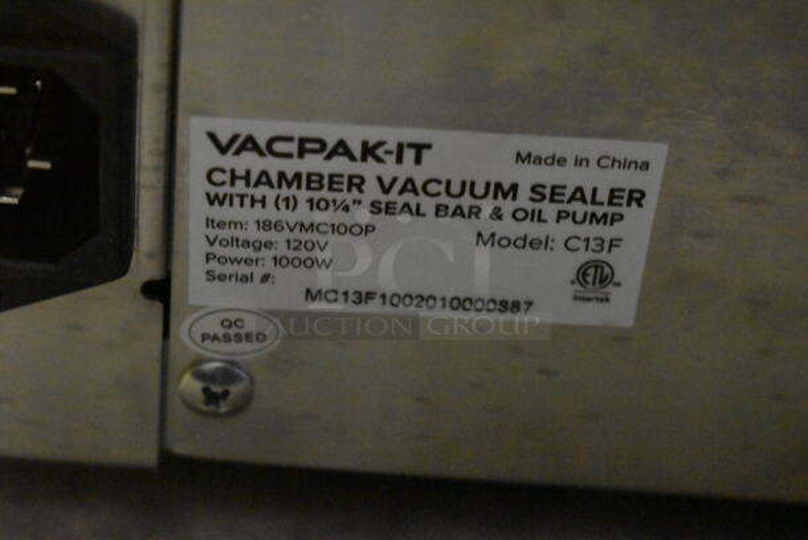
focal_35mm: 82
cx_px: 404
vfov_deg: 16.6
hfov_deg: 24.6
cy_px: 270
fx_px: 1853
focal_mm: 55
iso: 14400
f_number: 5.6
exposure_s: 1/100
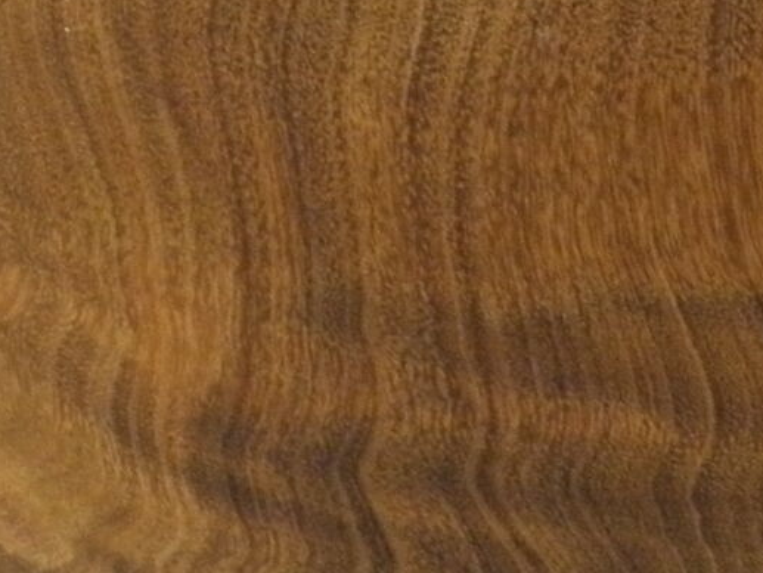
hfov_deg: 6.8
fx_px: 6438
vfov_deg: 5.0
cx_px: 773
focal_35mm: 292
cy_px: -349
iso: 200
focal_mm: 10.6
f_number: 4.1
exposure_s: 1/40
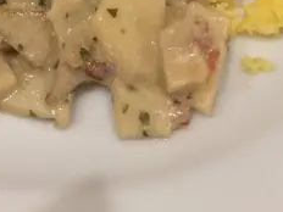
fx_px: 736
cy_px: -97
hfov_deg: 21.7
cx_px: 95
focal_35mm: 90
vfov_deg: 15.3
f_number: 2.2
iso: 160
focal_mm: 4.15
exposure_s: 1/33
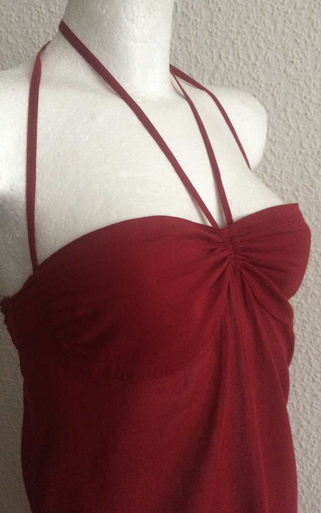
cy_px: 256
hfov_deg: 40.4
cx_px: 131
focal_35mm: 31
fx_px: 434
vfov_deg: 61.2
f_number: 2.2
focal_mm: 4.15
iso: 250
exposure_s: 1/25
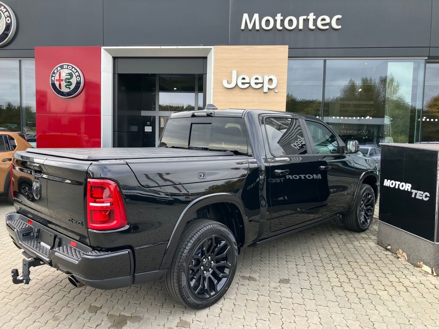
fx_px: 355
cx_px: 220
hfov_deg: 63.4
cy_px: 164
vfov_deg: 49.7
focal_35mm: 28
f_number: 1.8
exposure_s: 1/150
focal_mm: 3.99
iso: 25
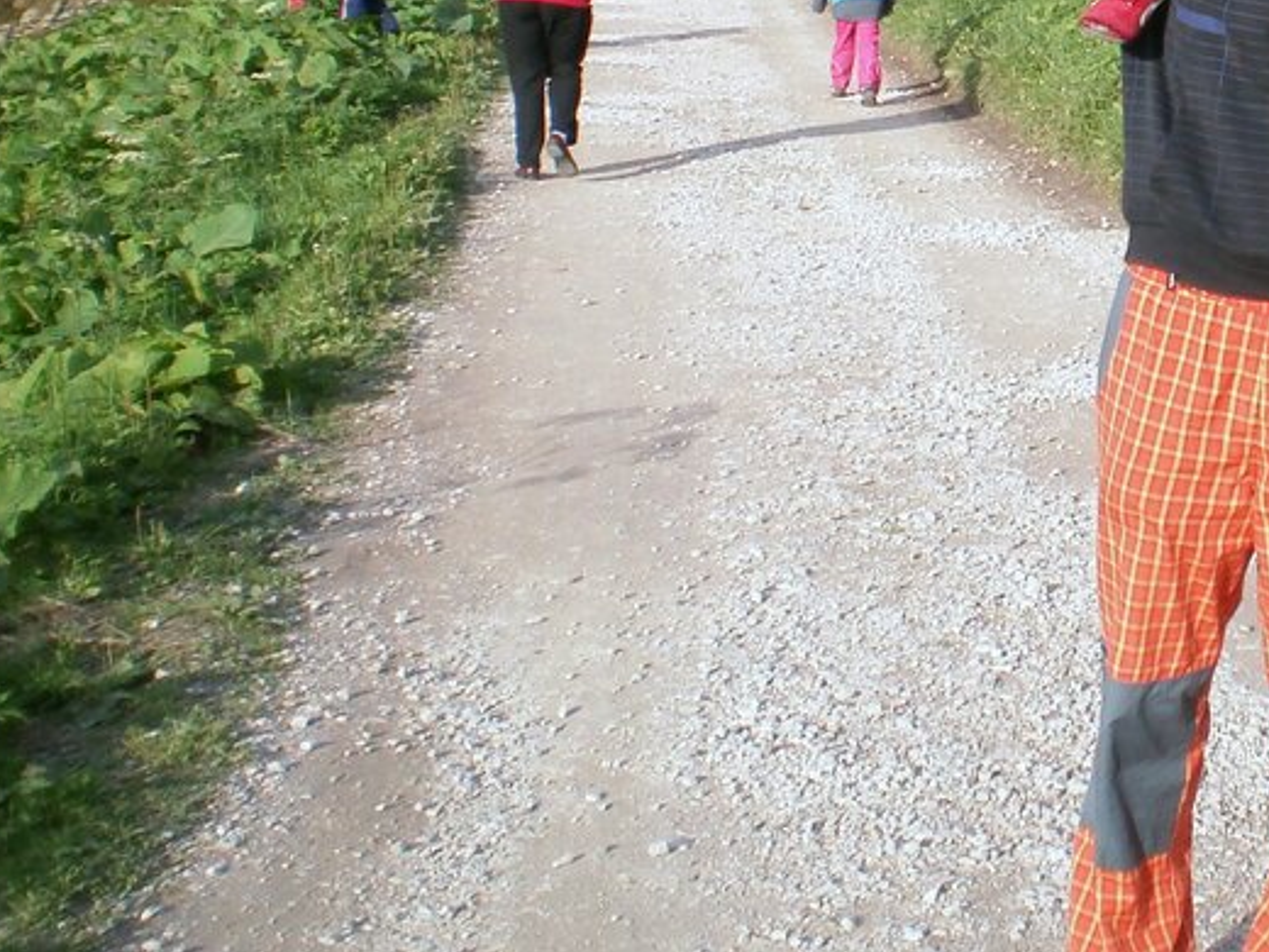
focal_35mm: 83
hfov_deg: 22.5
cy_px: -17
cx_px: 1315
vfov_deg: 17.3
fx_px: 3043
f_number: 4.6
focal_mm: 6.3
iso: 100
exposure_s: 1/250
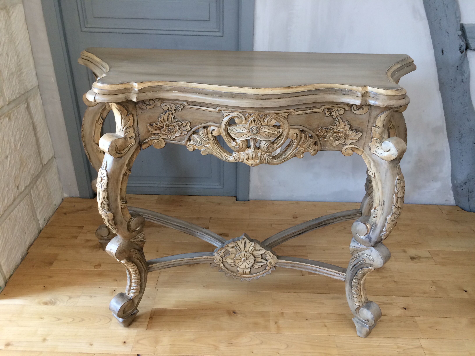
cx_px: 238
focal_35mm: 29
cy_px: 178
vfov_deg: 48.2
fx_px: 398
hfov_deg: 61.7
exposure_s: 1/33
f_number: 2.2
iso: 100
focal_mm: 4.15
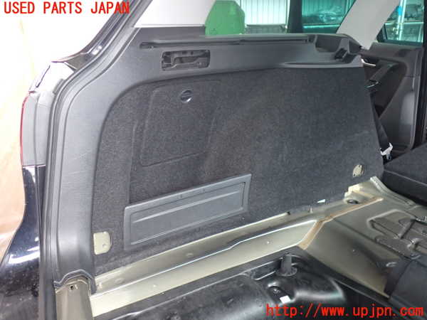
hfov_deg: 60.0
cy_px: 160
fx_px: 370
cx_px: 214
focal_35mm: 30
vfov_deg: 46.8
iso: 400
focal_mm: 5.4
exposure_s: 1/30
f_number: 2.3
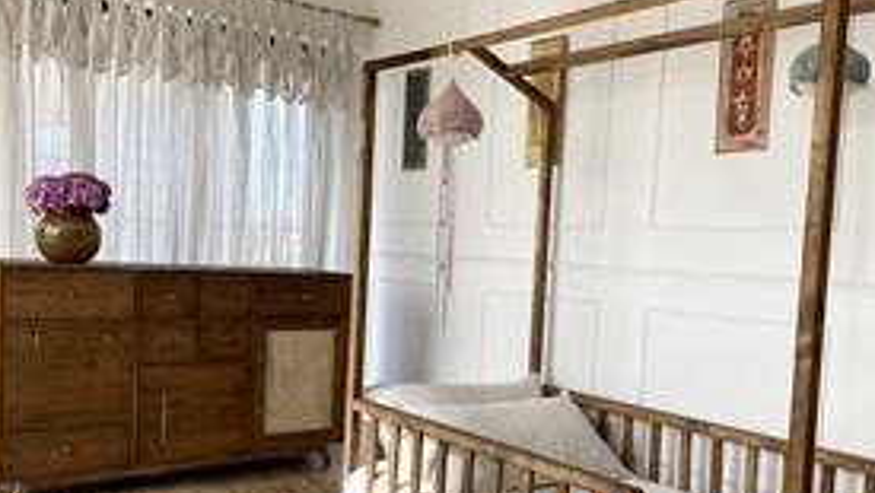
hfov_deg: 54.8
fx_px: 836
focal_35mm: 36
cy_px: 296
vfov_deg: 32.8
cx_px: 528
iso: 32
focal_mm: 4.25
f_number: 1.8
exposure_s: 1/122
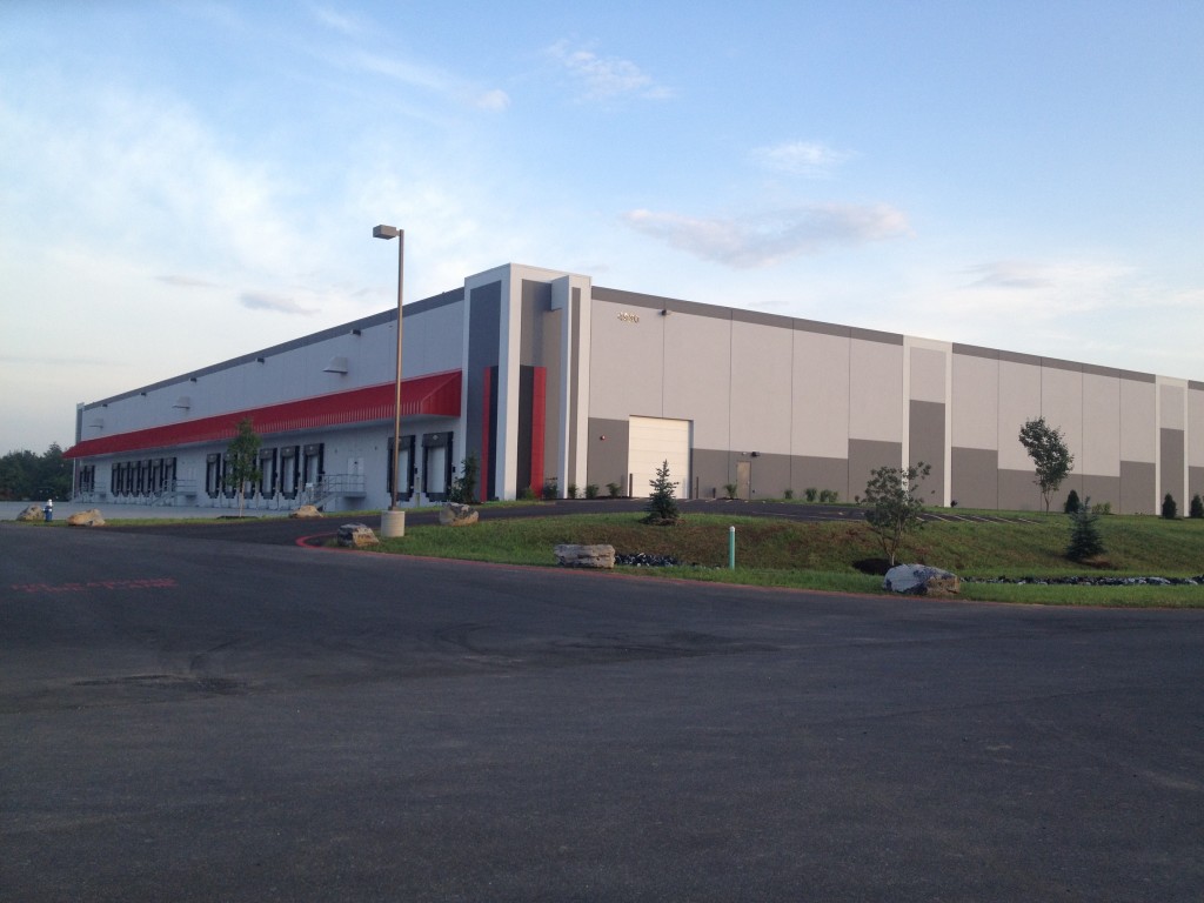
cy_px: 452
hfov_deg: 52.6
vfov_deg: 40.7
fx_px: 1217
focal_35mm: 35
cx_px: 602
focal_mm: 4.28
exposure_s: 1/246
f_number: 2.4
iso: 50
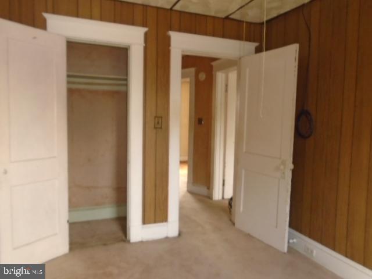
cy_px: 140
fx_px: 279
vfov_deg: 53.1
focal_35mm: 26
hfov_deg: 67.3
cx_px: 186
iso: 400
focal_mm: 4.6
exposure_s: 1/30
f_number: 3.2
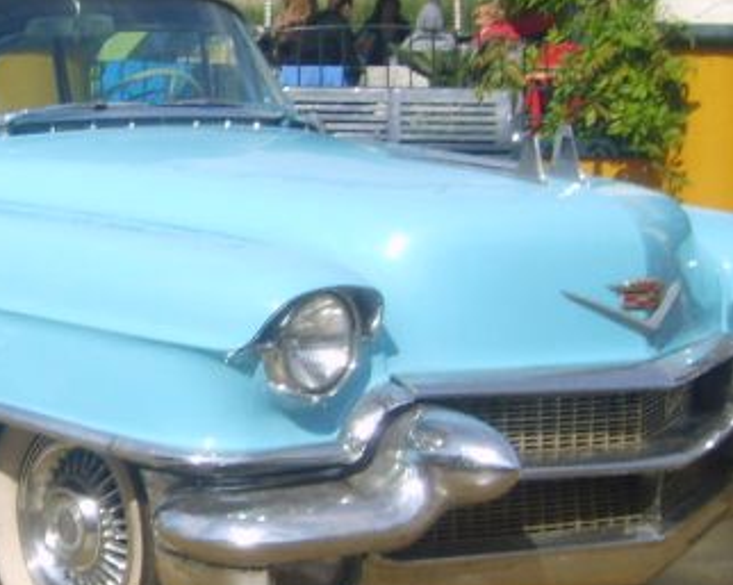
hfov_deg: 21.4
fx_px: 1886
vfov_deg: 17.6
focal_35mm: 87
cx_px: 31
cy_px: 366
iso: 50
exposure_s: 1/180
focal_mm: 5.8
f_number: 7.1
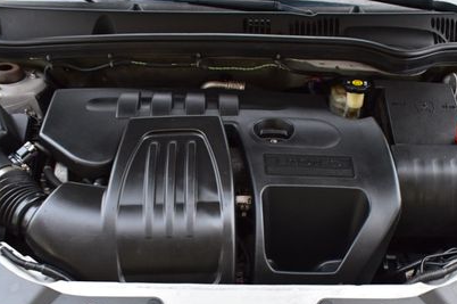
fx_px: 545
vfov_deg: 30.8
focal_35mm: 43
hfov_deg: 45.3
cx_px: 263
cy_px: 213
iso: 560
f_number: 6.3
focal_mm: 18
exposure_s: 1/15
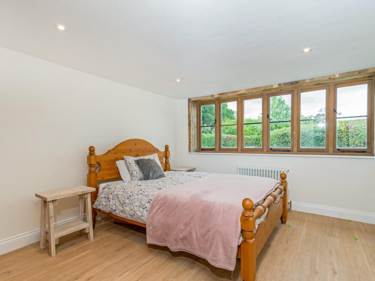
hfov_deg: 87.7
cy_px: 143
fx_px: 195
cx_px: 182
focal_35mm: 18
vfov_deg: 71.6
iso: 400
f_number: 11
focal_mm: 16
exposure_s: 1/20
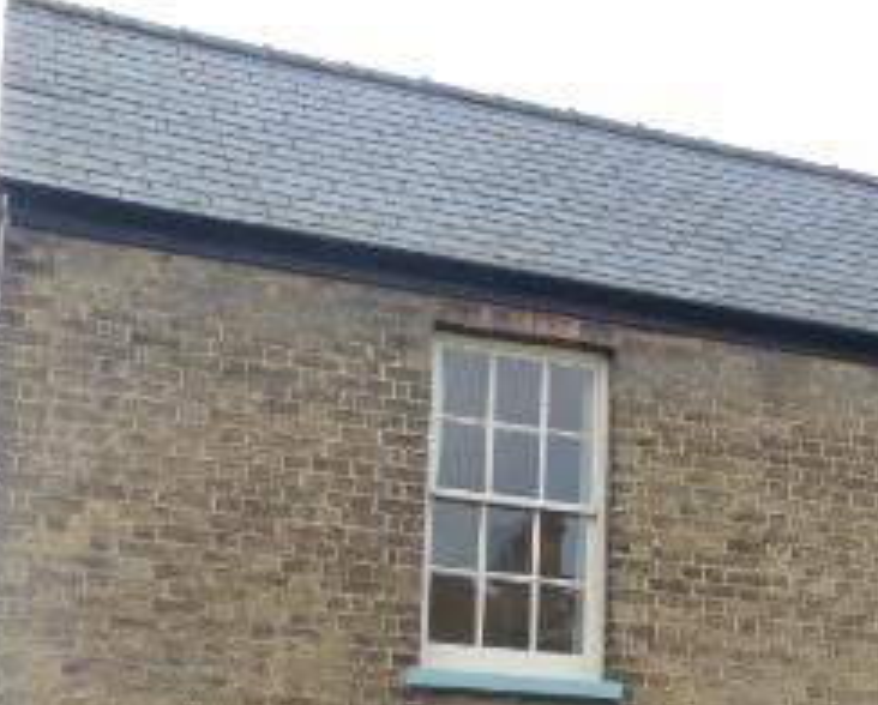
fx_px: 1796
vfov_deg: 21.4
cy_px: 716
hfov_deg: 26.6
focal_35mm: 69
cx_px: 781
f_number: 4
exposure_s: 1/200
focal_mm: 4.8
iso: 100
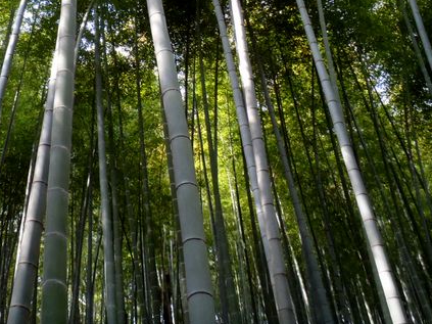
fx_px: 661
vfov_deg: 26.4
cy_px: 21
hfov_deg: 35.3
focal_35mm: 53
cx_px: 105
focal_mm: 5
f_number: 3.9
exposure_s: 1/30
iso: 100
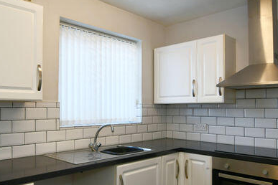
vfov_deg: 42.3
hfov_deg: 59.8
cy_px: 101
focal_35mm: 31
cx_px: 111
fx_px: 239
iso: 200
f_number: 4
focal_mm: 10
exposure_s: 1/60
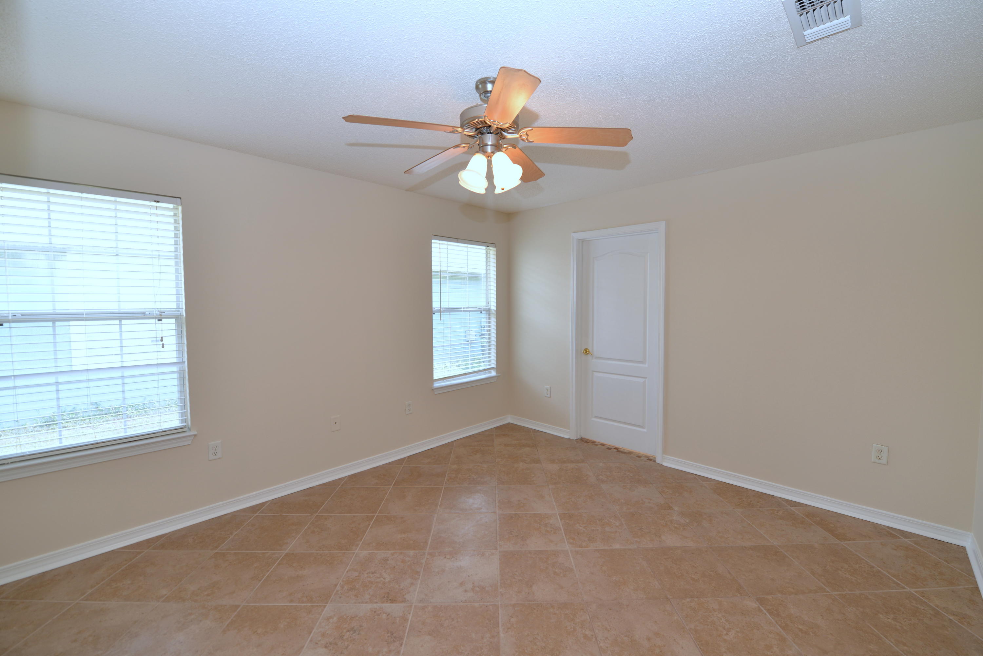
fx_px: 410
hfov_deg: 100.4
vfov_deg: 77.4
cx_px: 492
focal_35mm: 15
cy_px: 328
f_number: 4.5
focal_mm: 15
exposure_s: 1/80
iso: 200
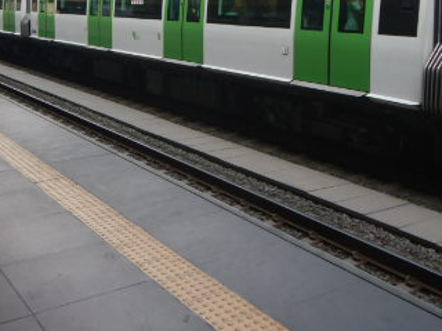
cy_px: 51
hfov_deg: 39.7
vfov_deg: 29.4
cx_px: 213
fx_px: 613
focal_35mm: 48
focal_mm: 4.3
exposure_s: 1/250
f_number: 2.8
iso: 125
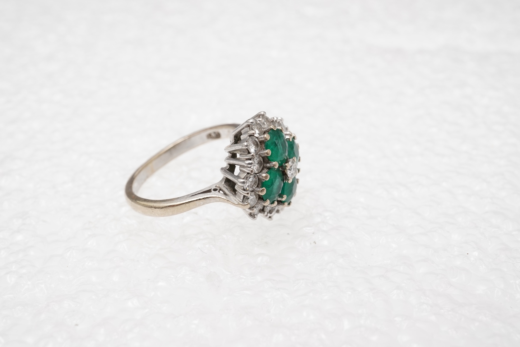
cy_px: 174
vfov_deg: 29.9
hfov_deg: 43.6
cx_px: 260
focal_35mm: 45
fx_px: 650
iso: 320
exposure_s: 1/125
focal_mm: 30
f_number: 22
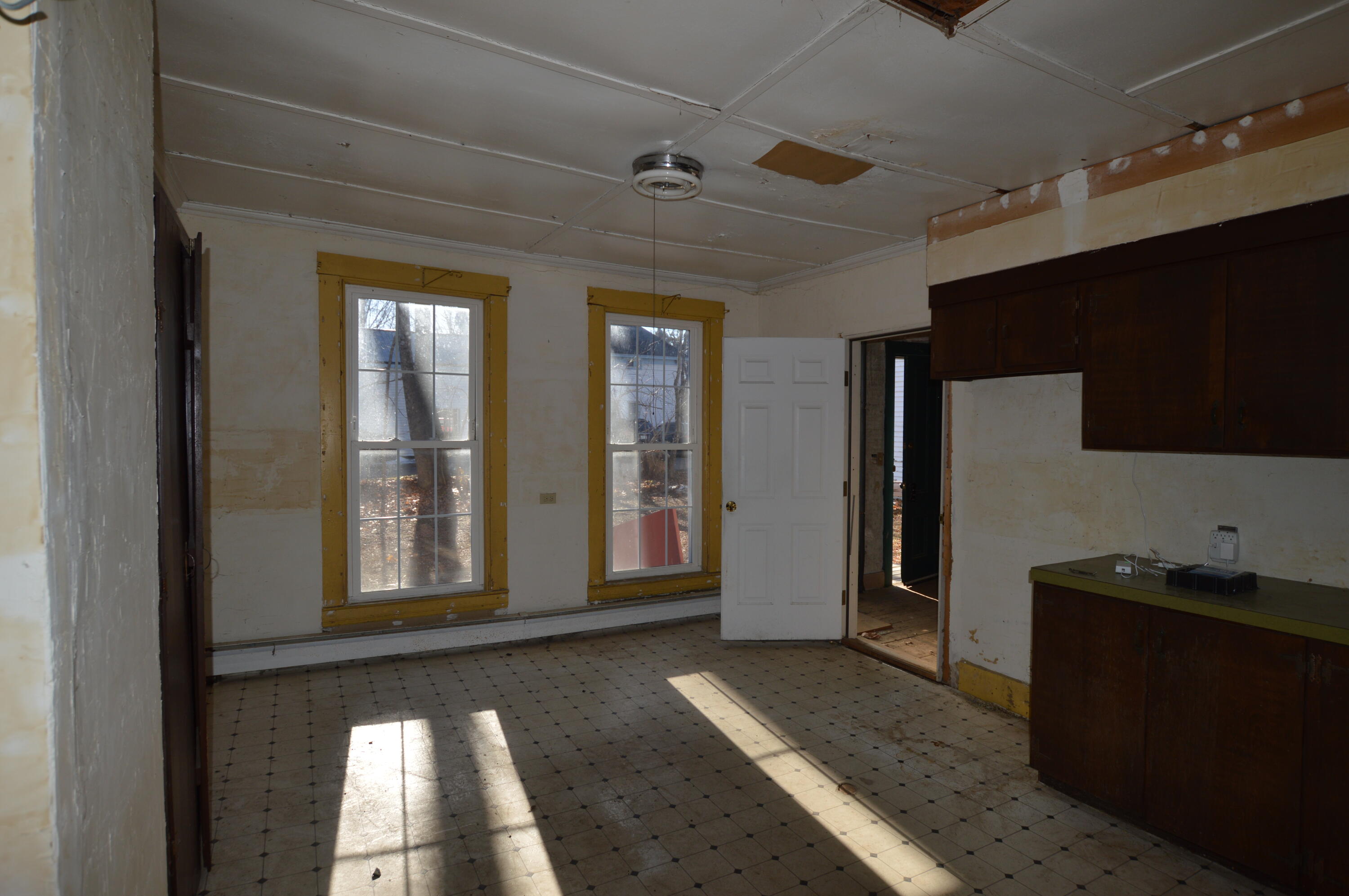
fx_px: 674
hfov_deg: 90.1
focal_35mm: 18
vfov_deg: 67.3
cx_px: 674
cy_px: 448
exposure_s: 1/200
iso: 100
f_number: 5.6
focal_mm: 12
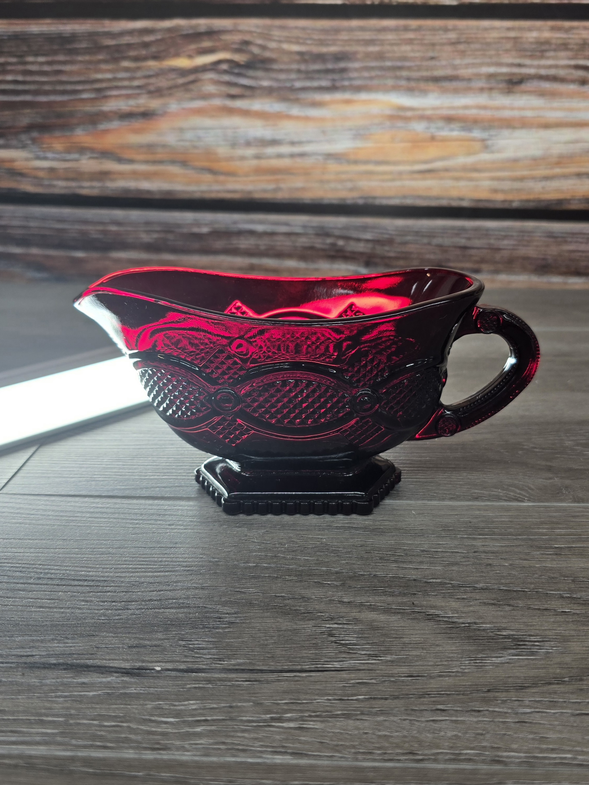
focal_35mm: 23
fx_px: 522
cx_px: 294
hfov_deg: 58.9
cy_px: 392
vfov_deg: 73.9
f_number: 1.7
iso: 50
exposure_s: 1/120
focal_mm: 6.3
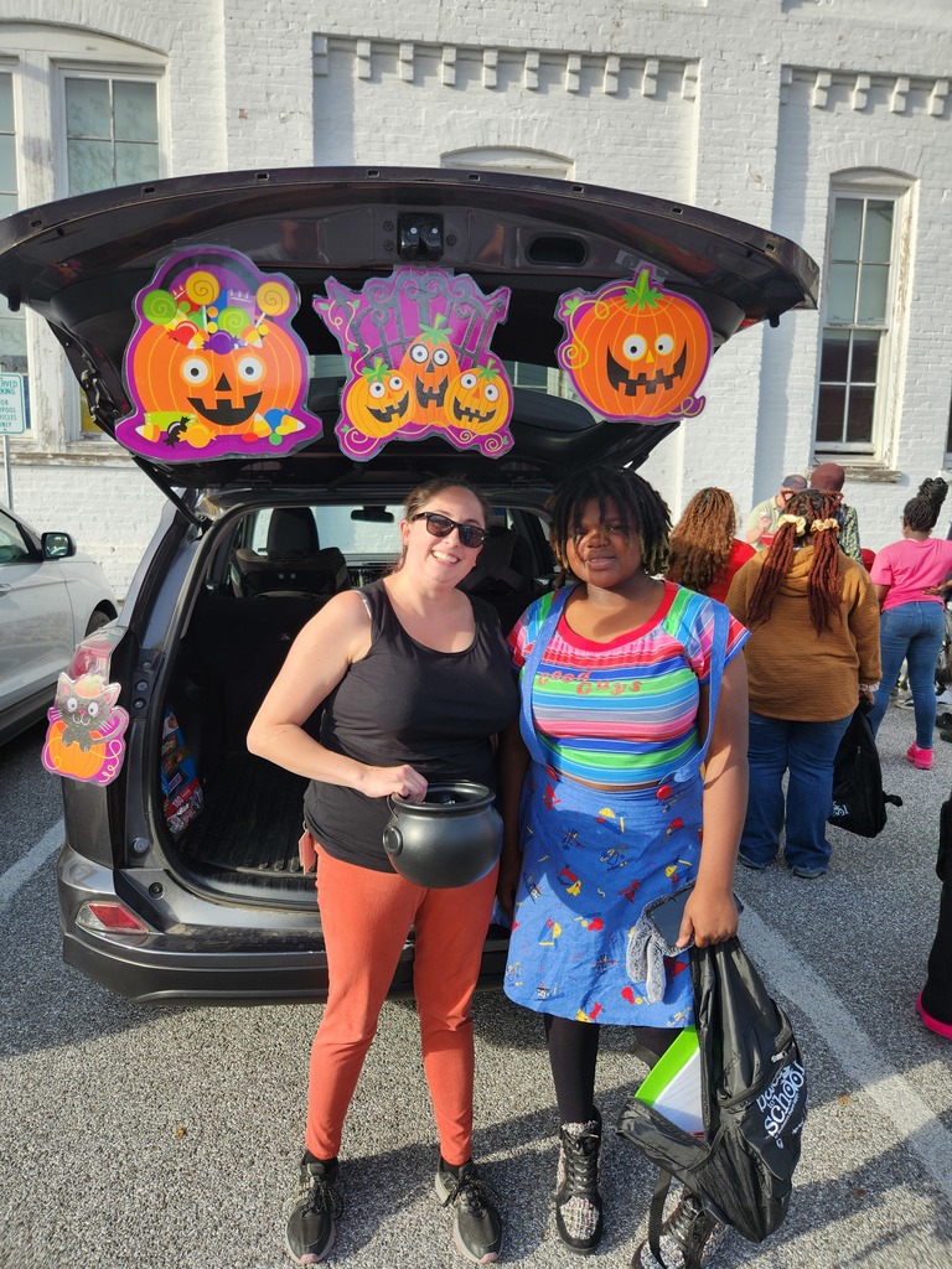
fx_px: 843
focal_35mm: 23
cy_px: 634
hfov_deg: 58.9
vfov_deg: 73.9
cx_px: 476
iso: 20
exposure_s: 1/521
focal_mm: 5.4
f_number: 1.8
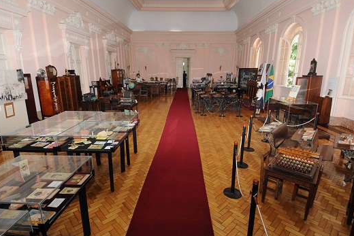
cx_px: 178
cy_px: 115
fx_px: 187
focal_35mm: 19
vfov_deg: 64.6
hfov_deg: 86.9
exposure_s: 1/60
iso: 400
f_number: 5.6
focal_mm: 12
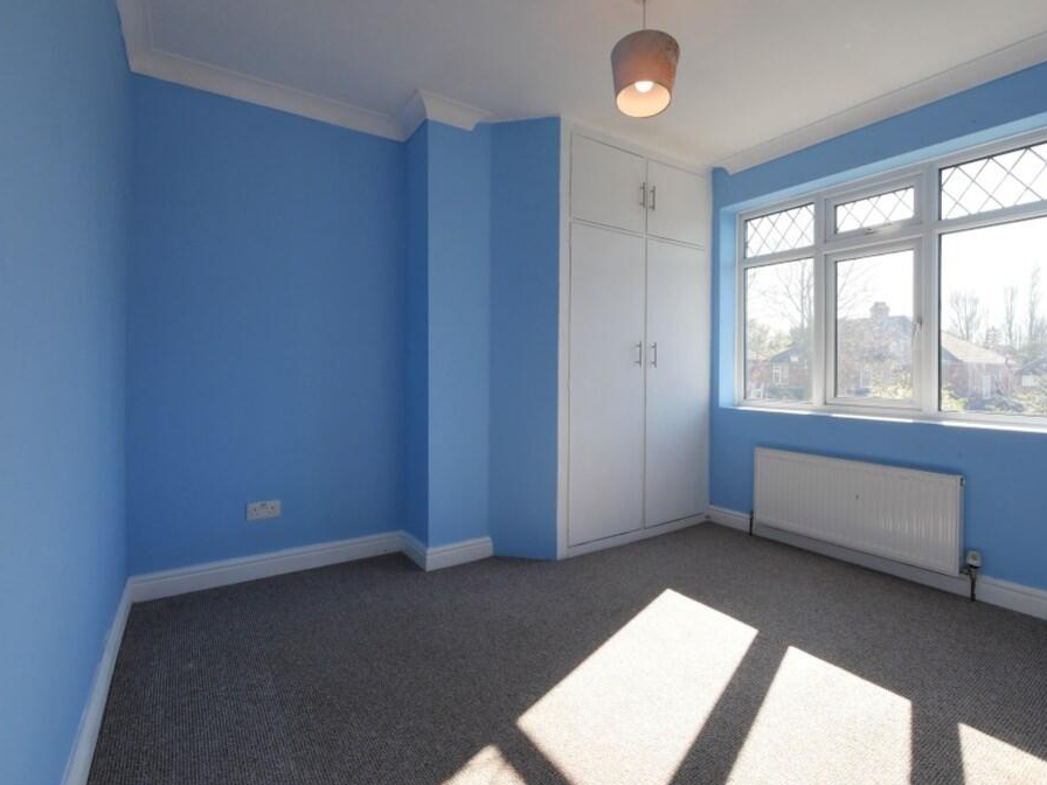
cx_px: 546
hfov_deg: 94.4
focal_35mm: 16
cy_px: 370
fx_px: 484
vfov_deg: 78.0
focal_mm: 7
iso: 200
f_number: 5
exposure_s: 1/200
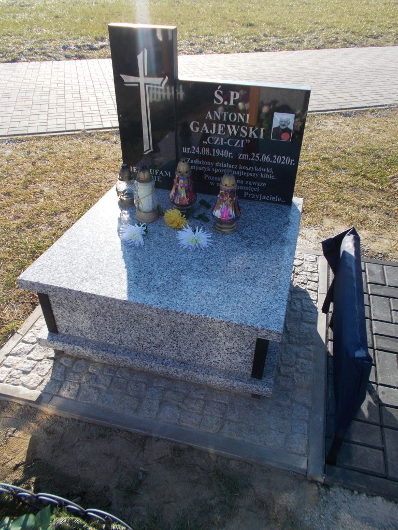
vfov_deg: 67.3
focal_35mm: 26
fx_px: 399
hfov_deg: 53.1
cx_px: 199
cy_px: 265
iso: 80
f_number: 3.2
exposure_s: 1/400
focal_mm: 4.6
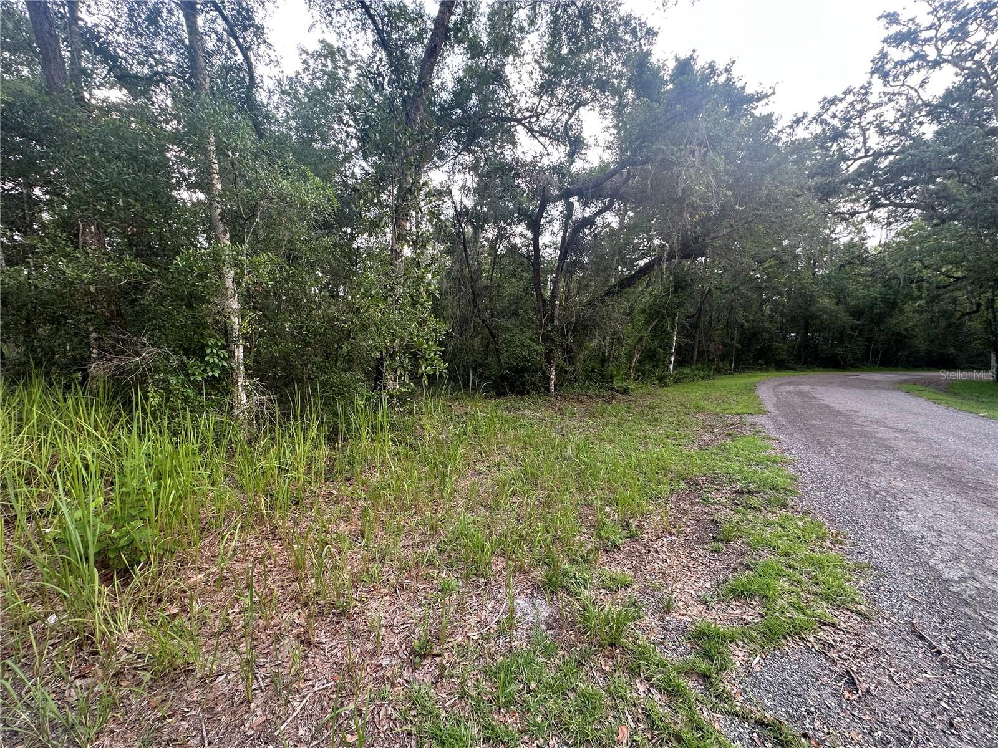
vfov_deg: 85.7
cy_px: 374
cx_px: 499
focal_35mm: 14
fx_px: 404
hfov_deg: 102.1
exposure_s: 1/99
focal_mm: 2.22
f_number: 2.2
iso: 50
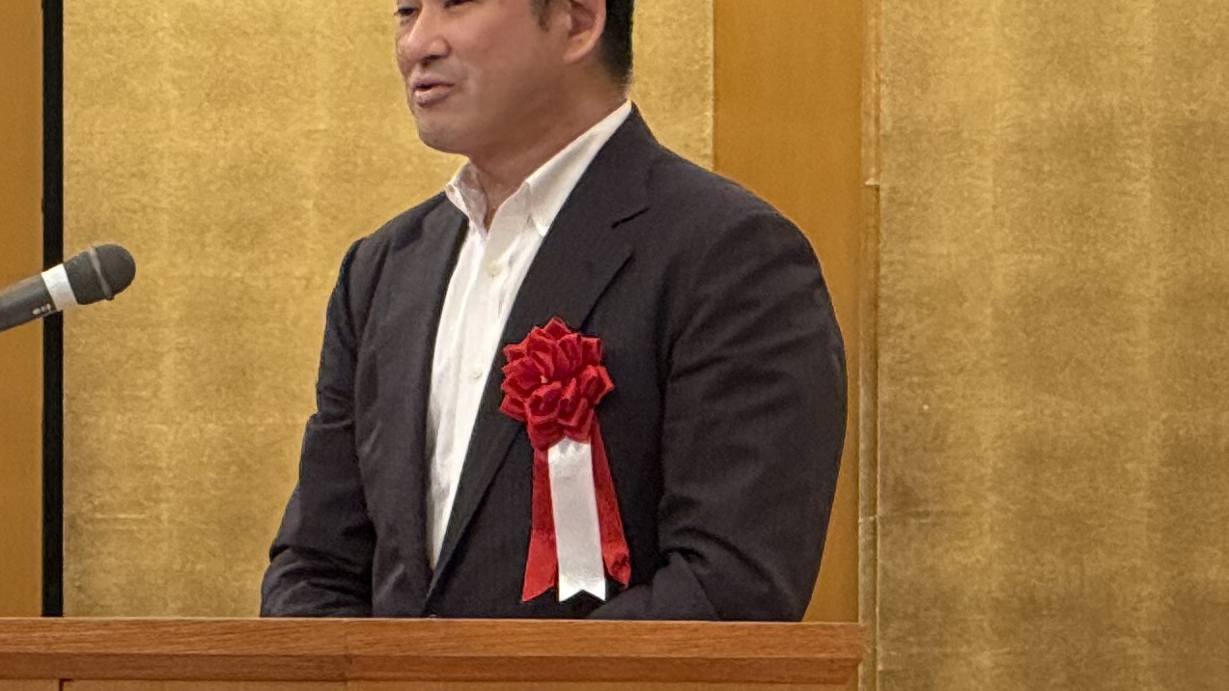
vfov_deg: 2.9
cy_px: 426
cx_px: 332
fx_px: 13491
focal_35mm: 414
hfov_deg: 5.2
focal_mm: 15.66
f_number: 2.8
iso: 200
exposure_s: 1/60
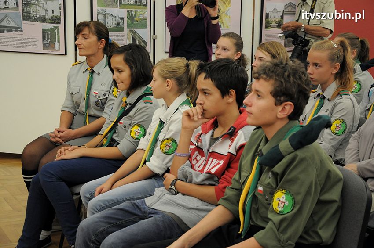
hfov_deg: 28.1
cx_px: 187
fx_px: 747
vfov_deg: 18.9
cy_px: 124
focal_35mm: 72
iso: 1600
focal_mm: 48
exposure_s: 1/80
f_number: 4.8
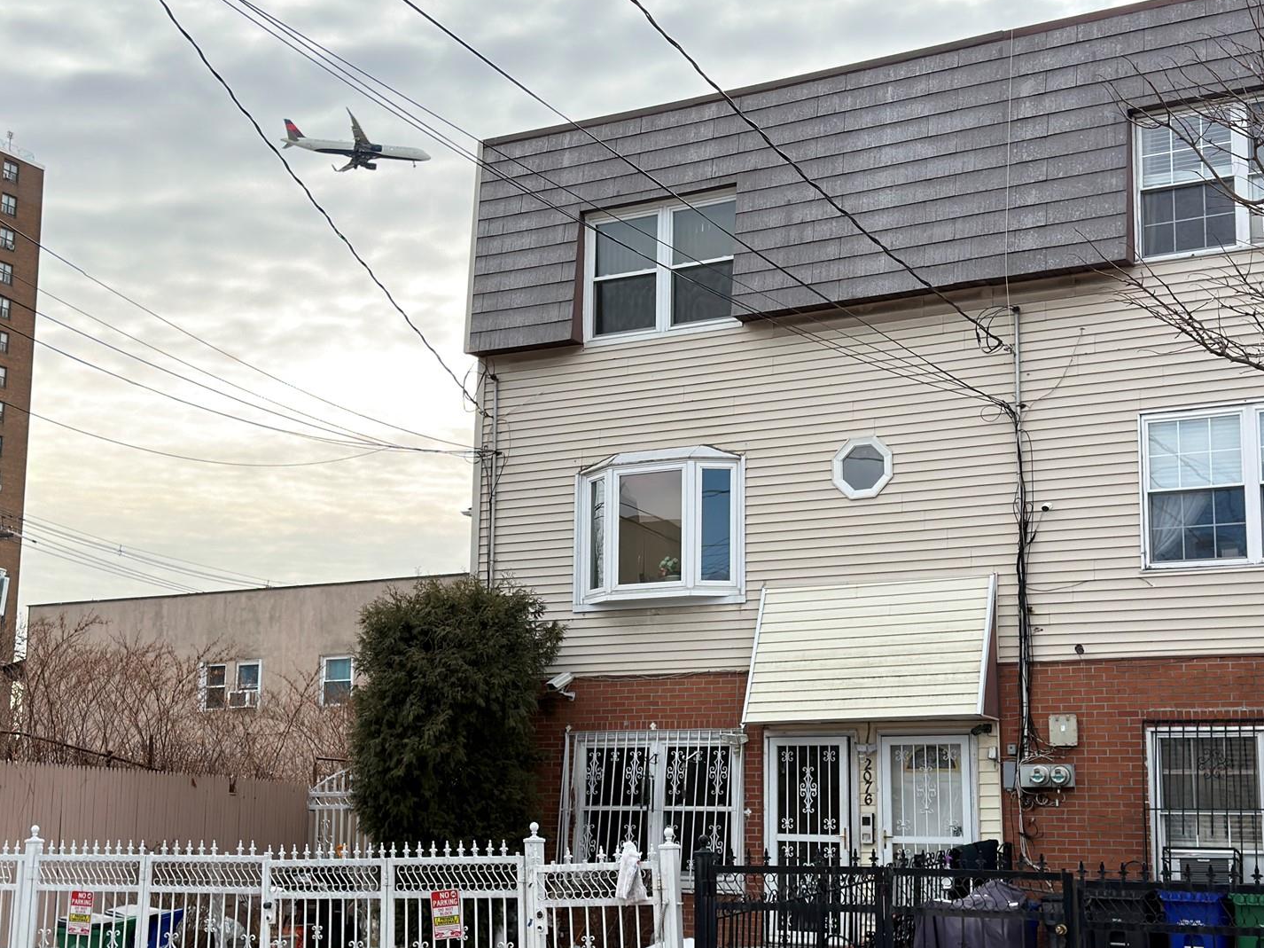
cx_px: 523
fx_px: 2044
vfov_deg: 26.1
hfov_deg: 34.3
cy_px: 543
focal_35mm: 56
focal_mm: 6.76
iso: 80
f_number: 1.78
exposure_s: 1/2494
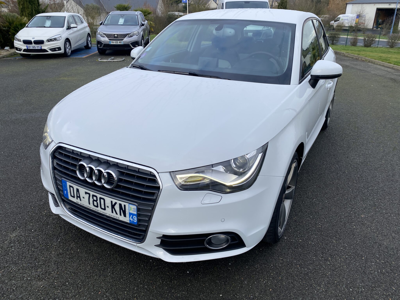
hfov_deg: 67.3
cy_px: 150
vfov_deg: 53.1
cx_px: 200
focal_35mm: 26
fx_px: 300
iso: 32
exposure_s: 1/623
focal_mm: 4.25
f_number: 1.8
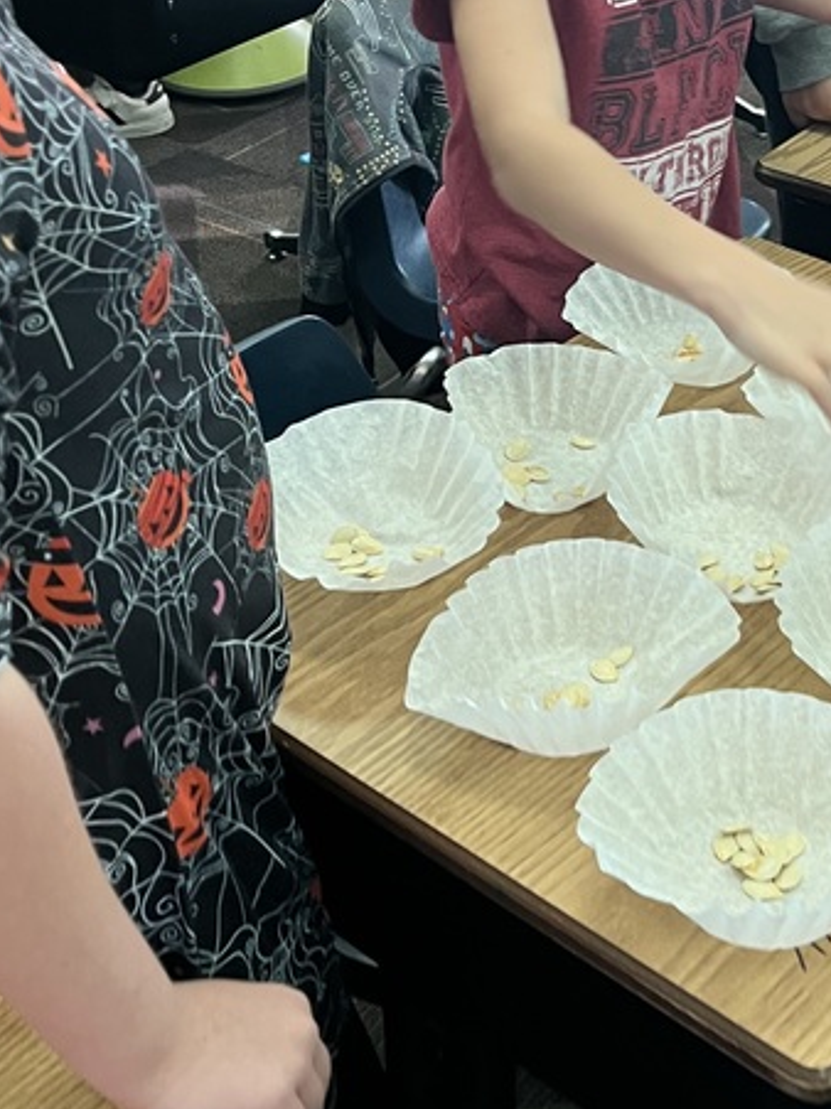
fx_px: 1889
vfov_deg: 32.1
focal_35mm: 59
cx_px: 639
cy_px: 266
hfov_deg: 24.5
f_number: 1.6
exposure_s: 1/60
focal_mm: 5.1
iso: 160
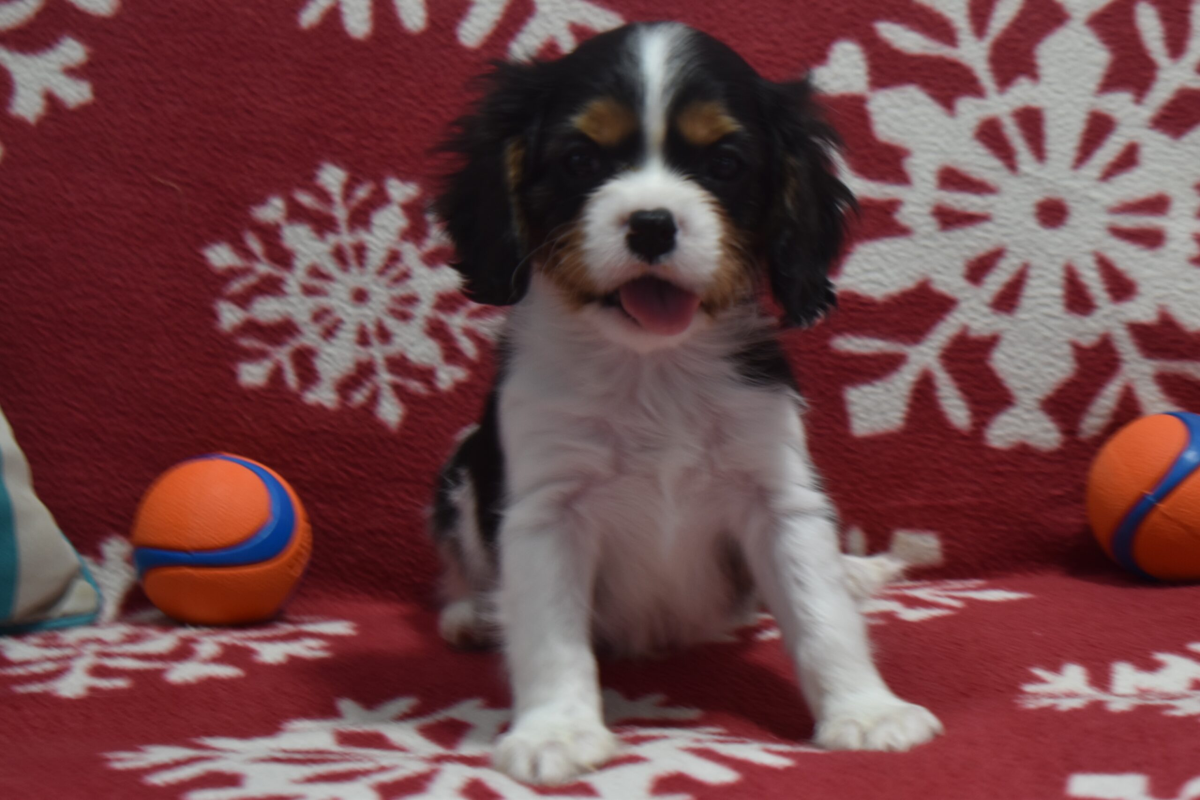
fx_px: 2750
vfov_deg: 16.6
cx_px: 600
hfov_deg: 24.6
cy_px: 400
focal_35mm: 82
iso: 400
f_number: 5.6
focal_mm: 55
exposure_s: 1/60
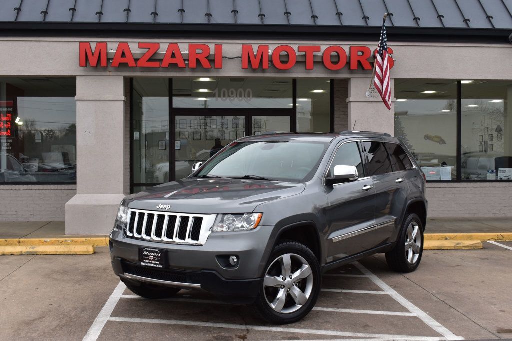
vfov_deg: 28.9
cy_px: 170
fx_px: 661
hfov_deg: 42.3
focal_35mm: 46
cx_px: 256
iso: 400
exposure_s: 1/100
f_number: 9
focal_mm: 31
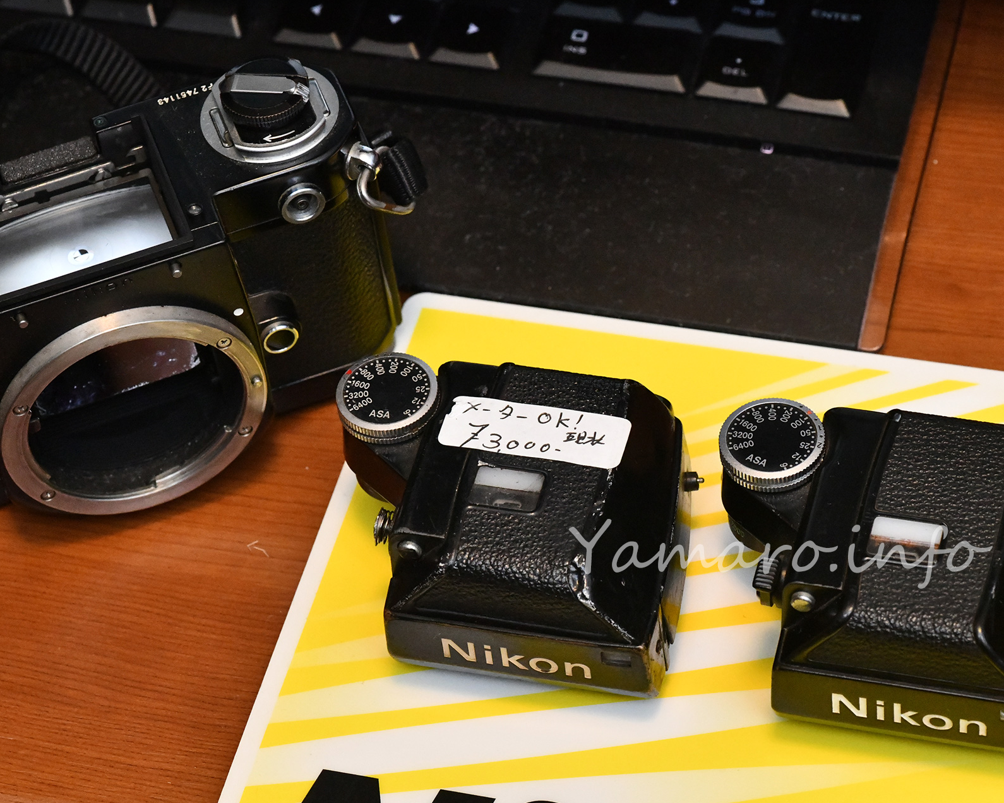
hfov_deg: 18.8
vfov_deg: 15.1
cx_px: 501
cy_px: 402
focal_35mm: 102
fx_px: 3031
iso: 12800
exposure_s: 1/100
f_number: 13
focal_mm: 90
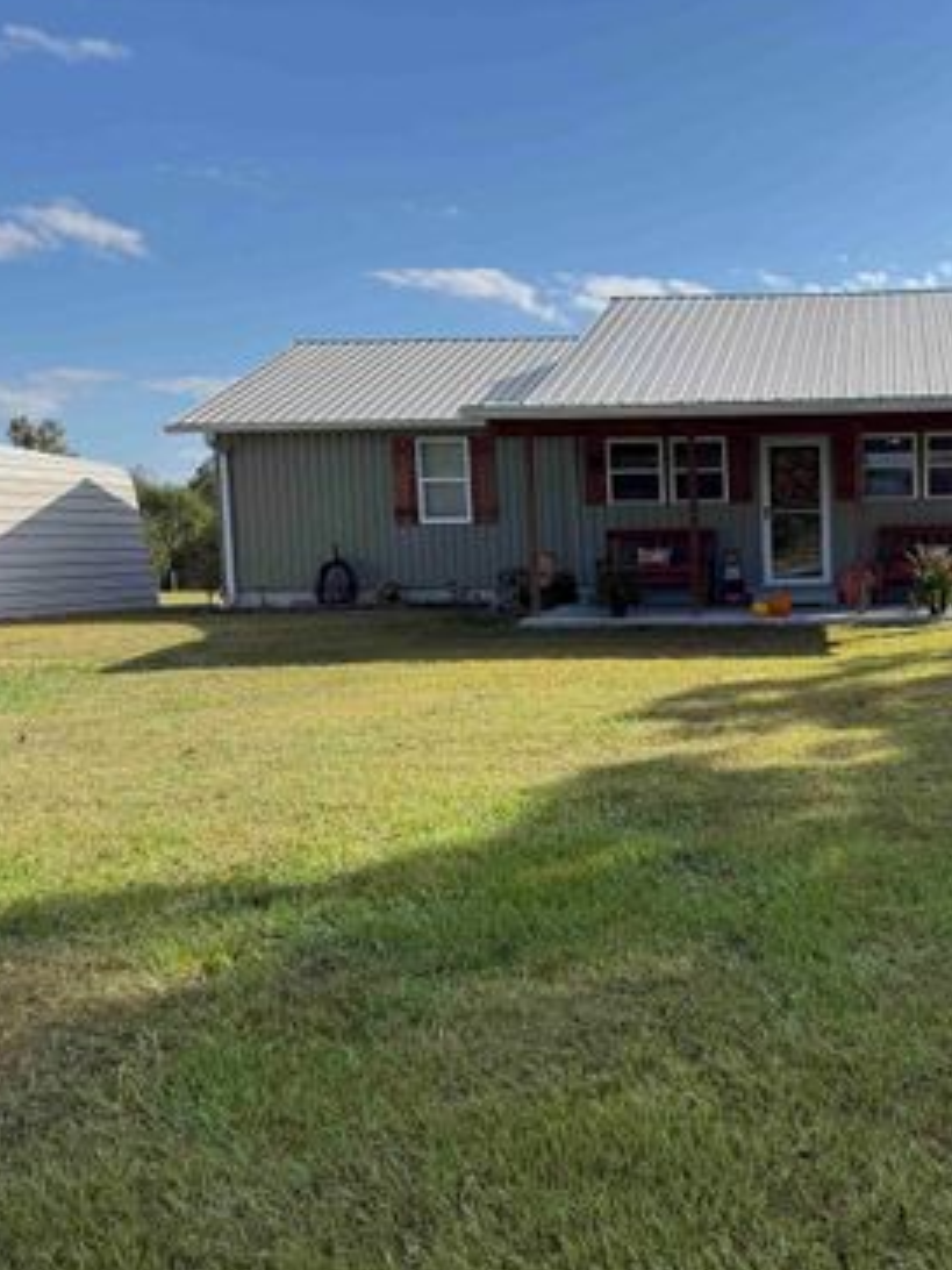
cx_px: 826
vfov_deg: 55.4
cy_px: 644
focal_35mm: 33
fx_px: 1210
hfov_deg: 40.3
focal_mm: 6.76
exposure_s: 1/4673
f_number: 1.78
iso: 100
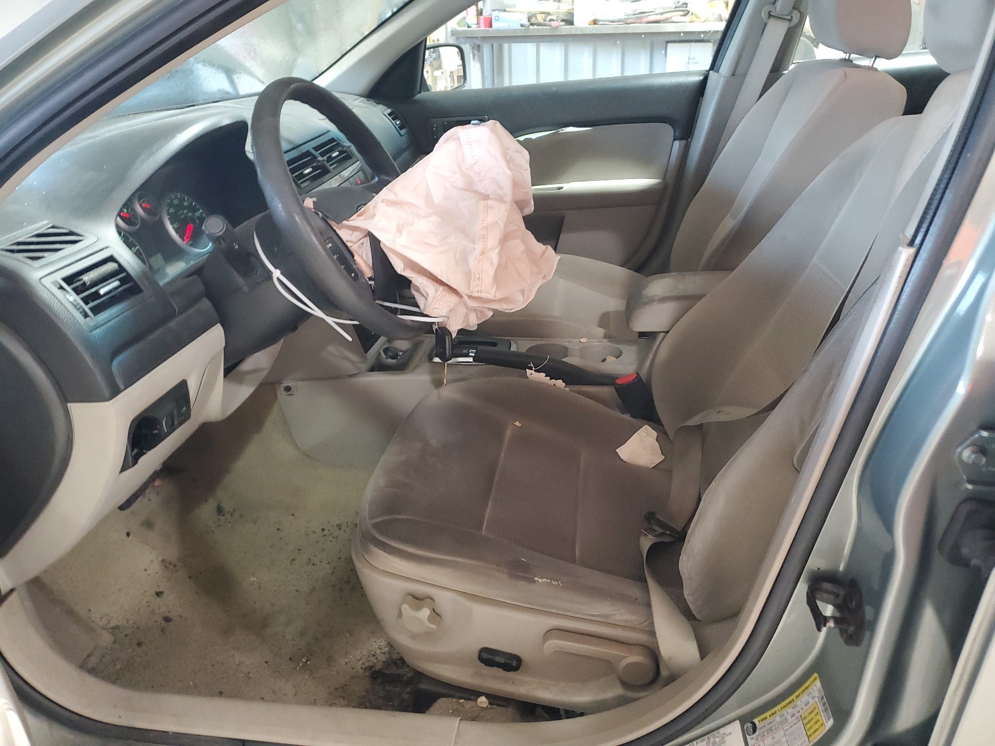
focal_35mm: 26
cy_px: 373
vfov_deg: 53.1
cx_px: 498
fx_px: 747
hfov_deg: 67.3
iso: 309
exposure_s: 1/30
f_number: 1.5
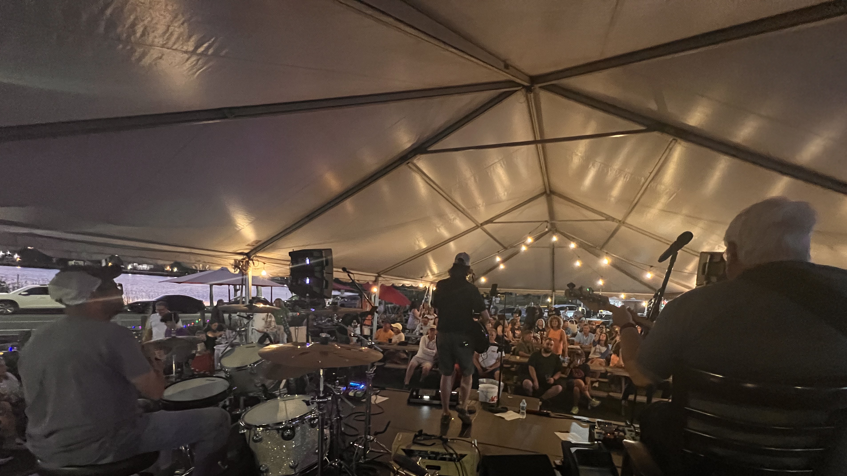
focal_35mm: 15
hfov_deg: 103.0
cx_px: 434
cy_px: 335
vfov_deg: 67.6
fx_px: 337
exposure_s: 1/30
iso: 1250
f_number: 1.8
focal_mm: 1.57
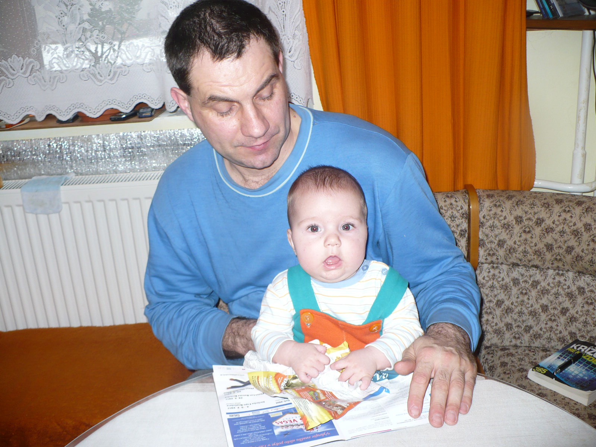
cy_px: 224
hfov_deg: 50.1
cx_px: 298
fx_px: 637
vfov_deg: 38.7
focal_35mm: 37
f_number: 2.8
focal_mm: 6.1
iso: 100
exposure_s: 1/30
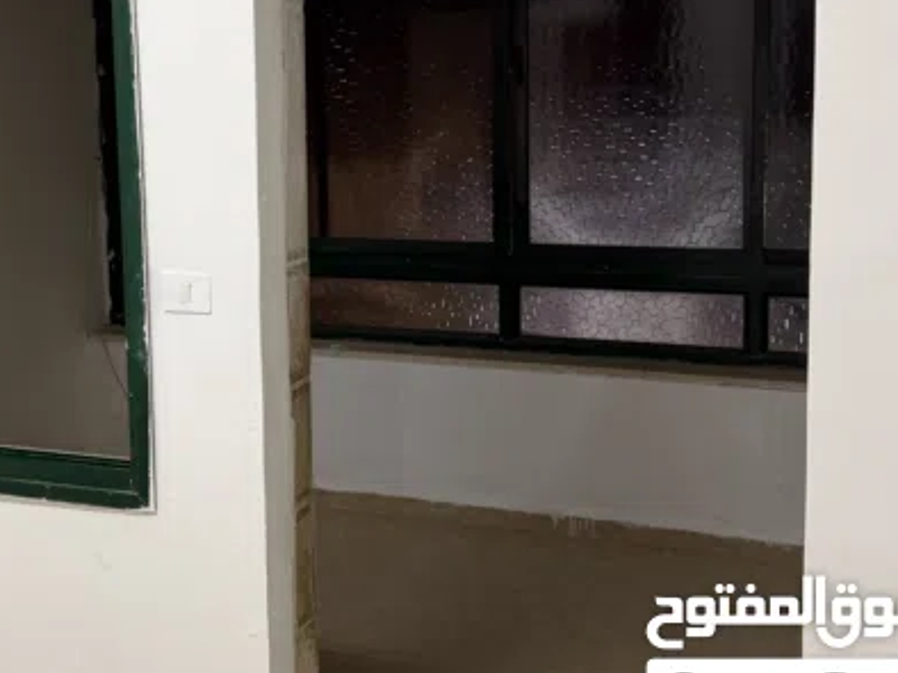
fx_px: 1011
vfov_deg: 36.5
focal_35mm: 39
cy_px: 246
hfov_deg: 47.2
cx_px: 303
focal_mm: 6.76
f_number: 1.78
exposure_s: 1/50
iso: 200
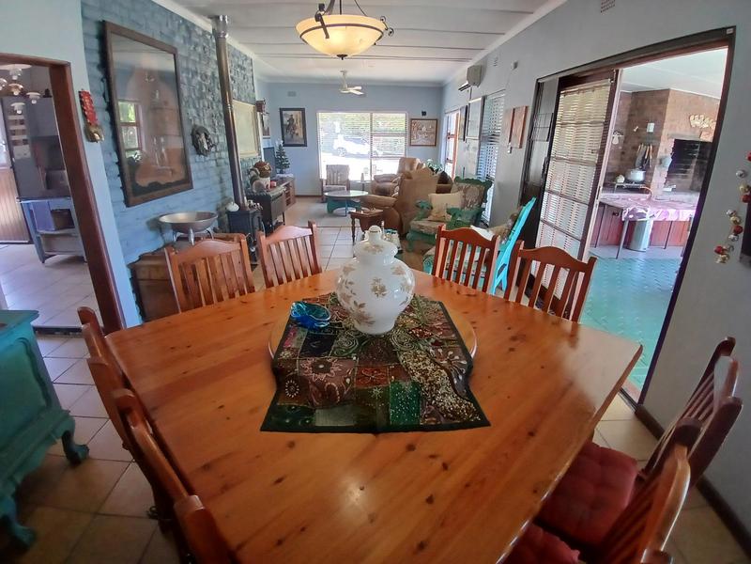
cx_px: 376
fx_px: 369
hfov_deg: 91.0
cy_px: 282
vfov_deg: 74.7
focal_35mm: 17
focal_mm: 1.4
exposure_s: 1/33.3
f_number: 2.2
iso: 125
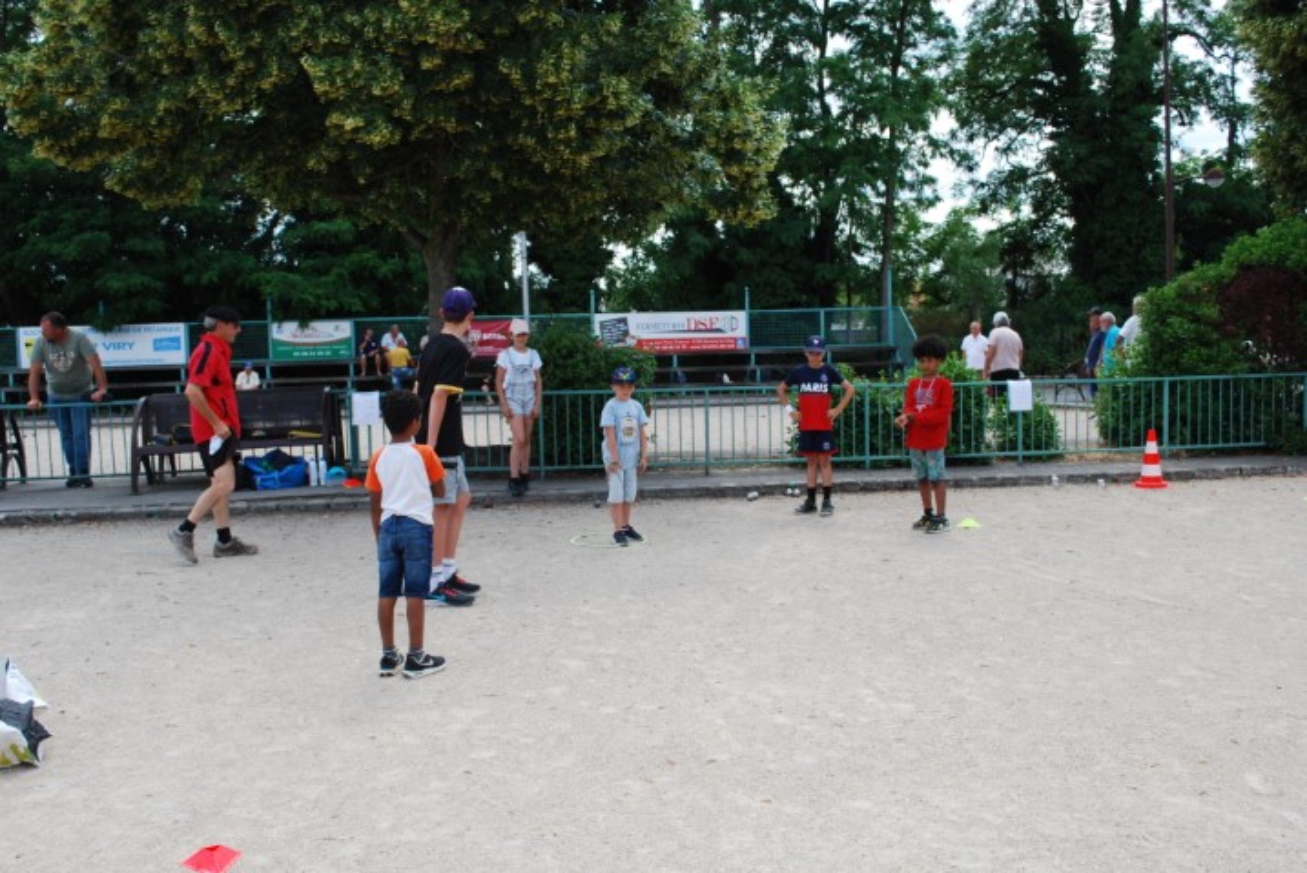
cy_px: 436
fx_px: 1308
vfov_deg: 36.9
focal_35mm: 36
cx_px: 654
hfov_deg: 53.1
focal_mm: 24
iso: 100
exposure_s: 1/160
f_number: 6.3
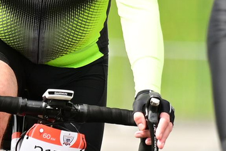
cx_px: 7
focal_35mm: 1278
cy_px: 162
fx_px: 8016
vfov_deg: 1.1
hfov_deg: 1.6
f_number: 2.8
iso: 200
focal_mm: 180
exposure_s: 1/1600
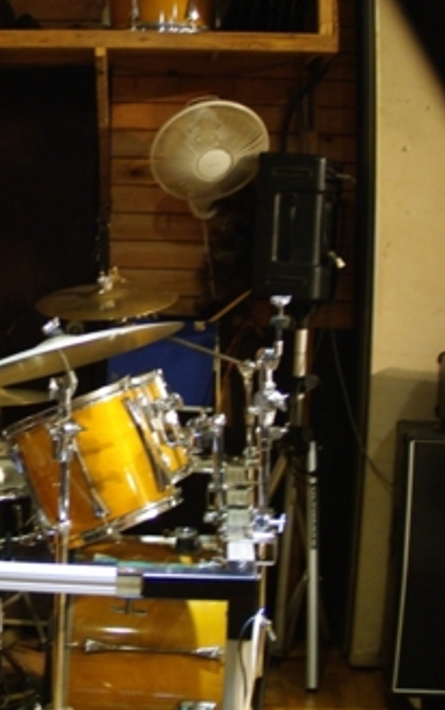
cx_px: -43
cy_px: 352
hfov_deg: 19.2
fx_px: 1260
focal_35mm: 65
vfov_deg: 31.5
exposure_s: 1/4
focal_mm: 28
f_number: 4.5
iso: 800
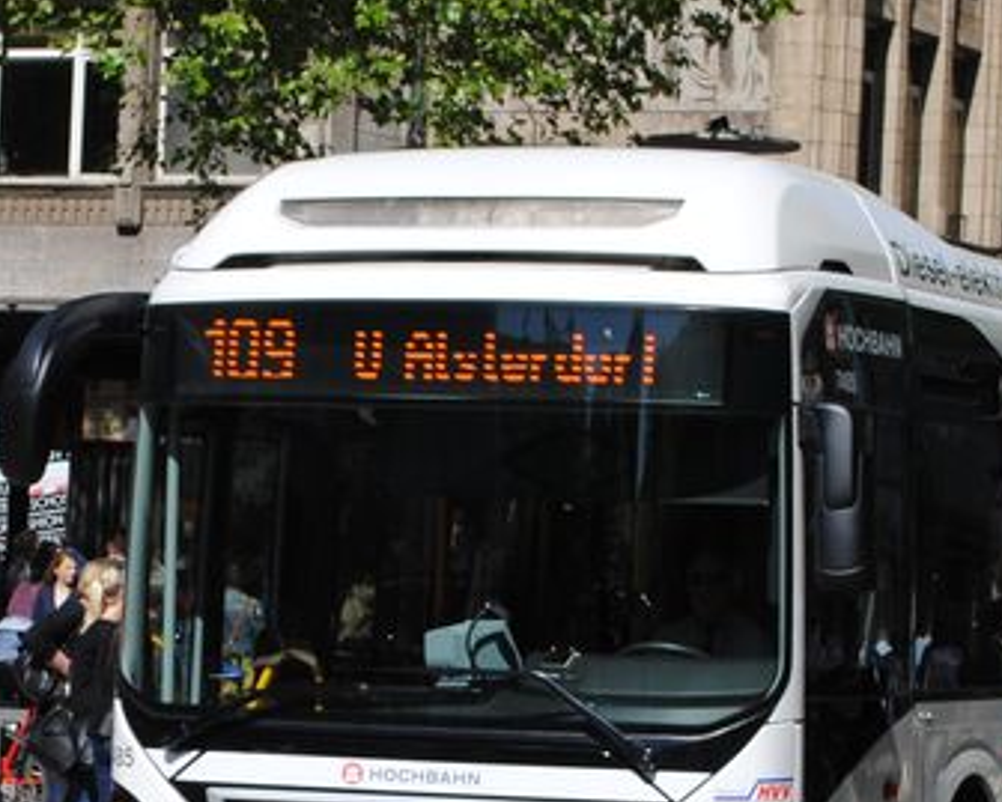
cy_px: 628
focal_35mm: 114
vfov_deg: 13.5
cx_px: 853
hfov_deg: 16.7
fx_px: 3382
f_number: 9
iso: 100
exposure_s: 1/320
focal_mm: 34
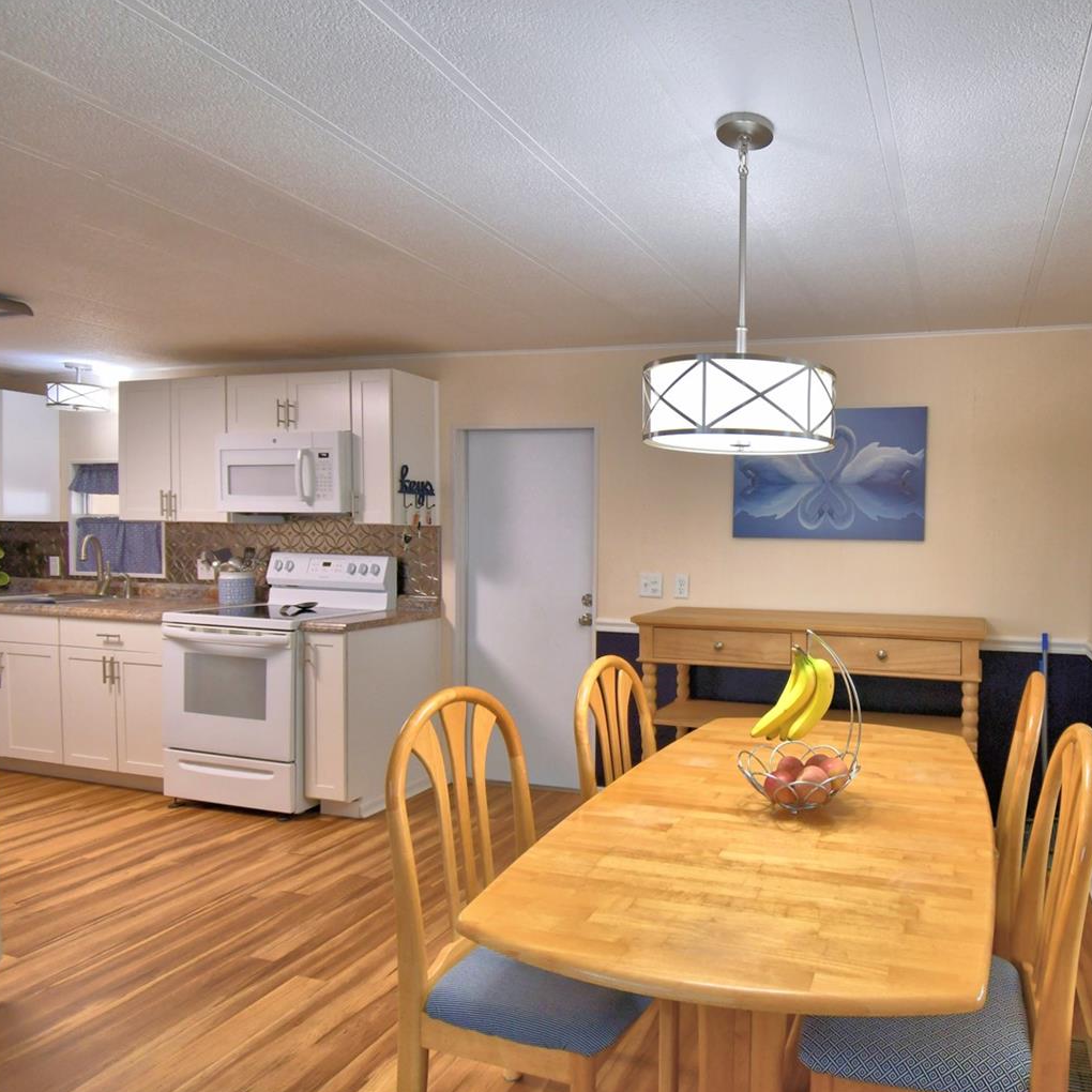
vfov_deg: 74.8
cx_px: 795
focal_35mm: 20
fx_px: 714
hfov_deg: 70.7
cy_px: 561
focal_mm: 10
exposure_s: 1/60
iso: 400
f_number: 4.5
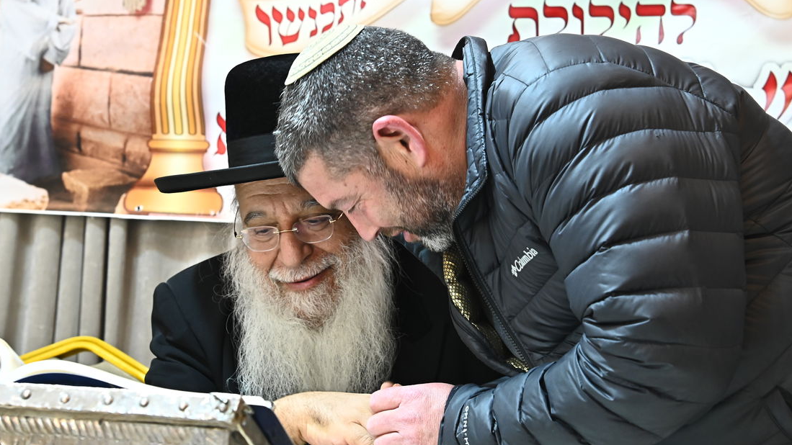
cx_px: 433
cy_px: 166
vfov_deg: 20.0
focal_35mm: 60
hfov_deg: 34.9
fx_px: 1260
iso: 2000
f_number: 6.3
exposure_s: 1/125
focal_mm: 45
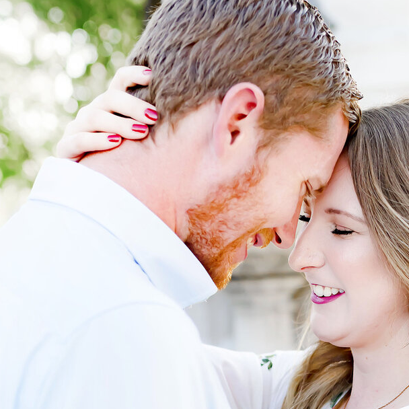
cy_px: 388
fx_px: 1176
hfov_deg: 19.5
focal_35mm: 88
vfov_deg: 19.3
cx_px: 340
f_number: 2.8
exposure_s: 1/1000
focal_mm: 35
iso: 640
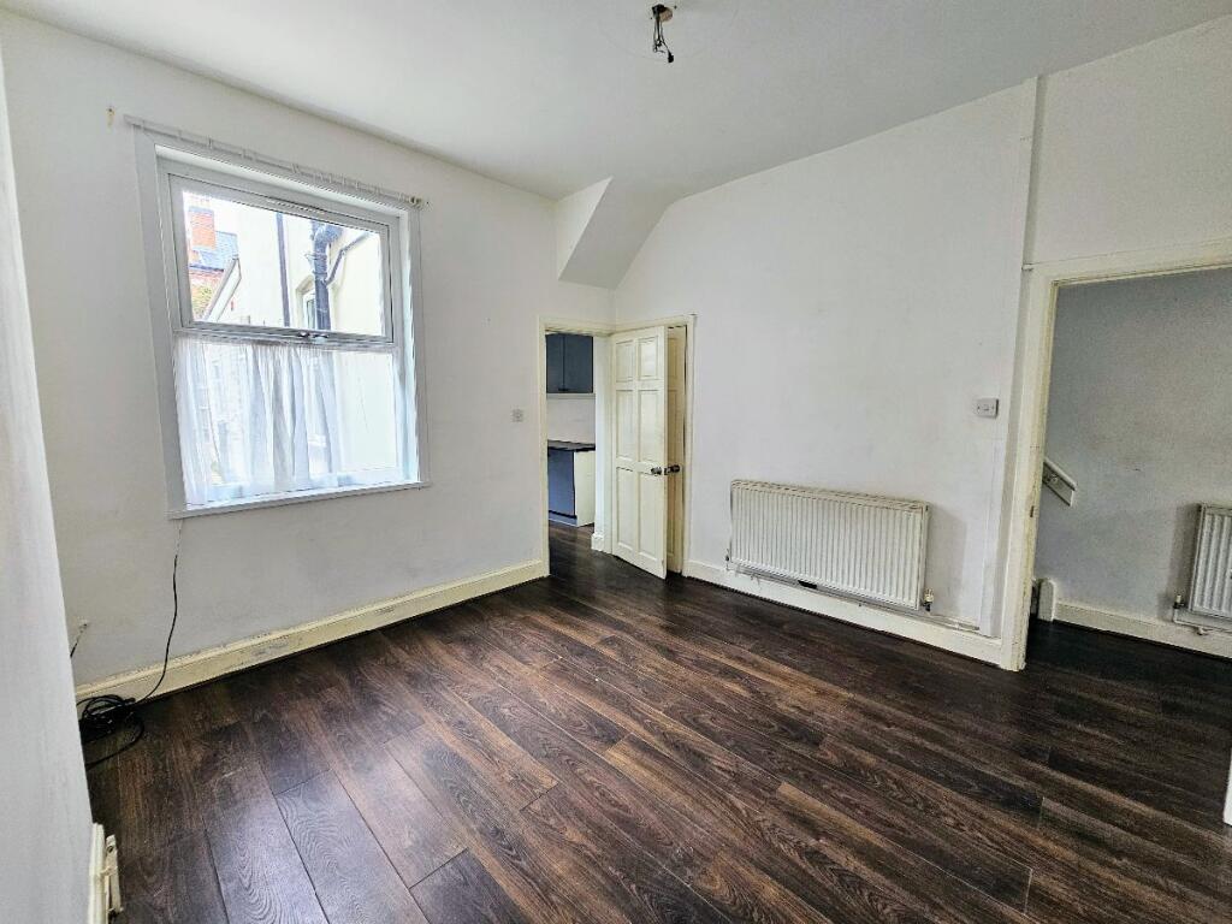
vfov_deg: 89.9
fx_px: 463
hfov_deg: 106.2
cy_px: 462
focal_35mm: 13
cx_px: 616
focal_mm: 2.2
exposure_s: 1/50
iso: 80
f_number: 2.2
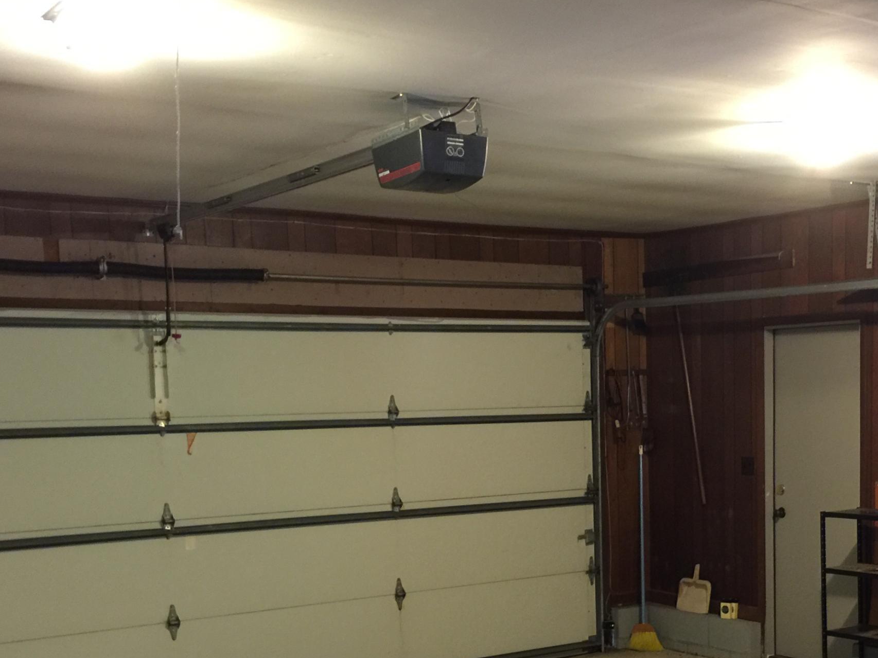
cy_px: 541
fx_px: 1293
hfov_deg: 36.9
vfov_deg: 27.9
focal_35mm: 51
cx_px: 624
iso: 100
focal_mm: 4.15
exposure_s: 1/4
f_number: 2.2
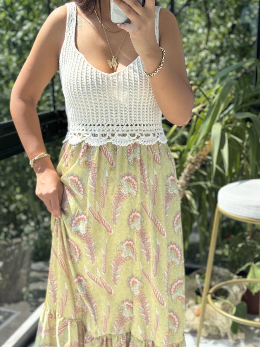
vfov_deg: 35.5
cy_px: 177
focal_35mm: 54
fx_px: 541
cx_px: 127
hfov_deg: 27.0
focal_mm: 6.76
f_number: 1.78
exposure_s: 1/553
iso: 64
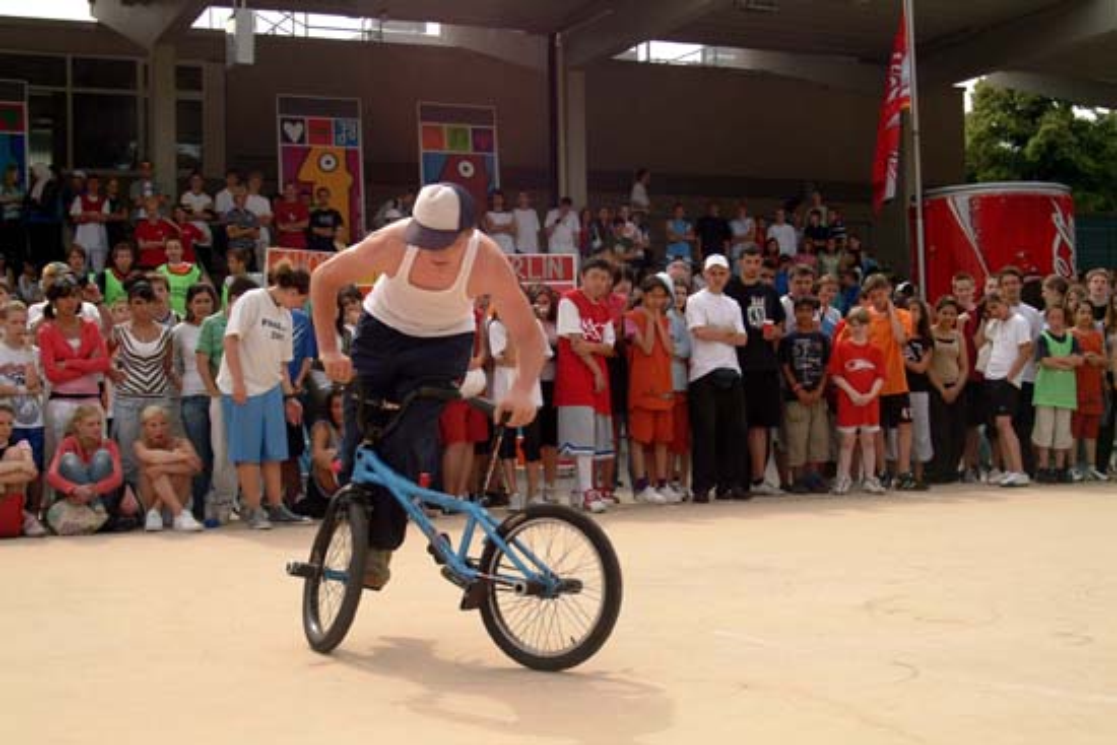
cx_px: 558
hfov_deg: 36.9
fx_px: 1676
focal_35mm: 54
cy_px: 372
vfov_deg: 25.1
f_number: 9.5
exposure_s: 1/350
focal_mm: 36
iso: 200
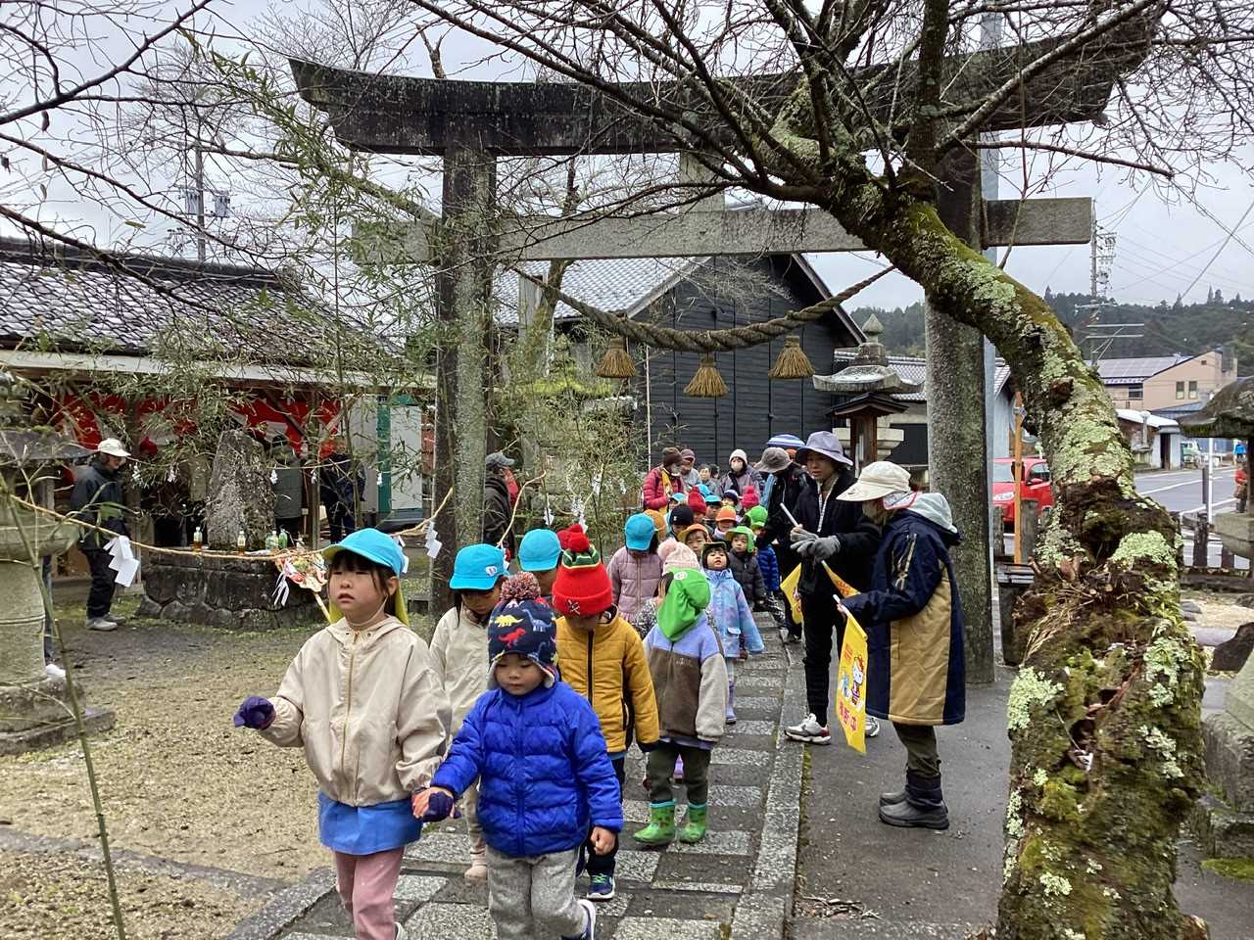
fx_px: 1123
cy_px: 470
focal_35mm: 31
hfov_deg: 58.4
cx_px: 627
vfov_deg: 45.4
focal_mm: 3.3
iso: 40
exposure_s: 1/120
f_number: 2.4
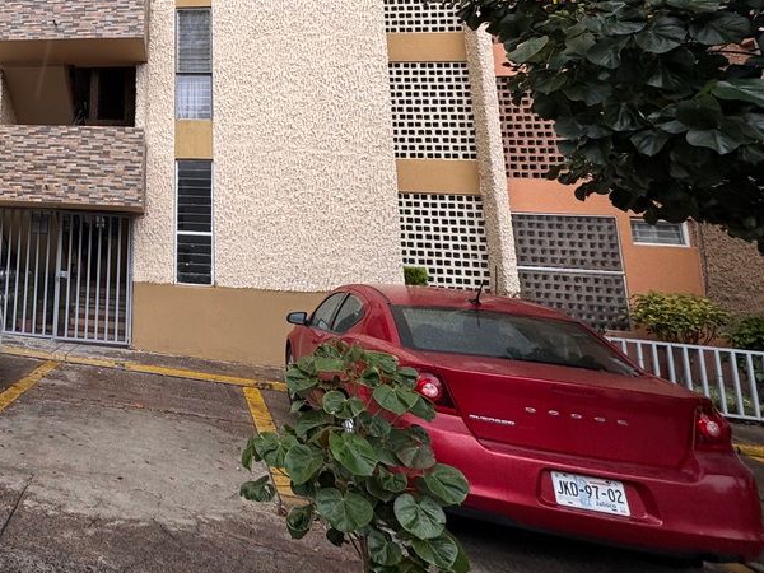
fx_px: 618
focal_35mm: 28
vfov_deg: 47.1
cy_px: 116
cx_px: 17
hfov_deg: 52.0
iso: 40
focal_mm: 2.22
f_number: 2.2
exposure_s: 1/196
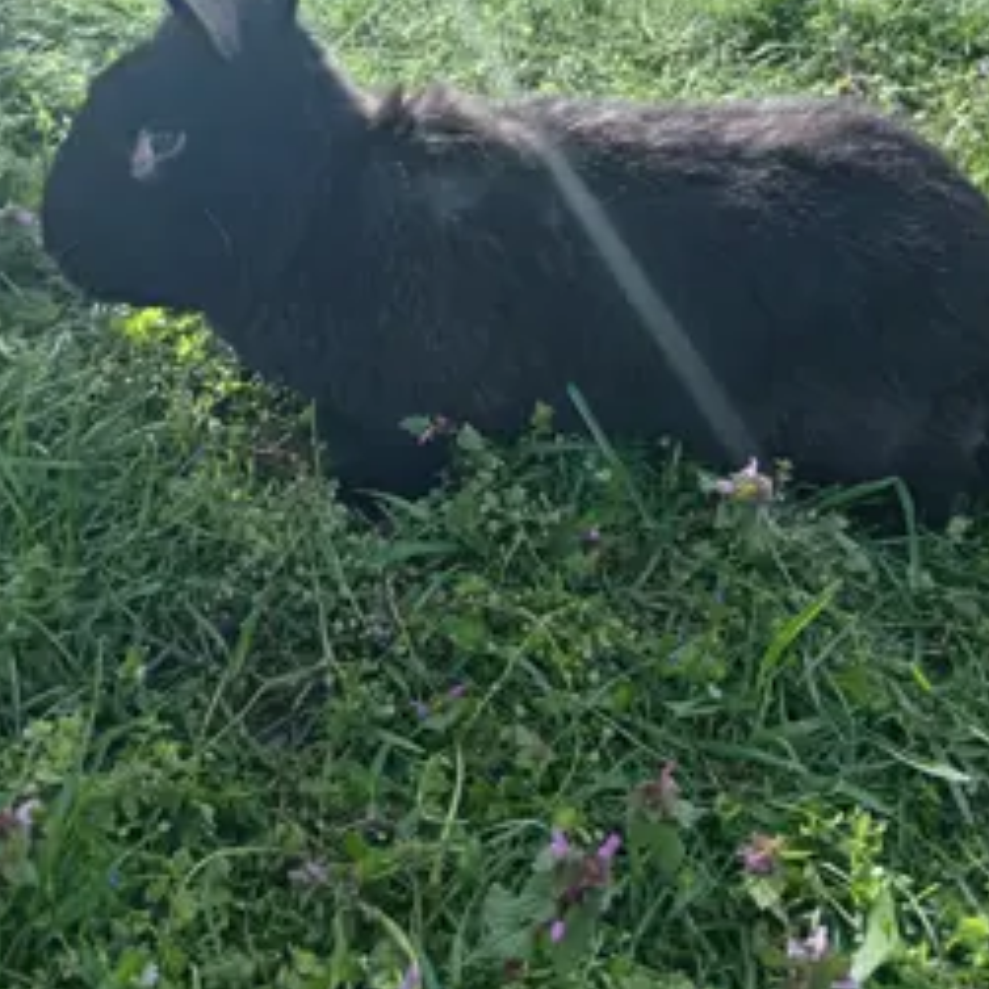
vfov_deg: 42.6
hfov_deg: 43.9
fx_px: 1228
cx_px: 496
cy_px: 256
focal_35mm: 38
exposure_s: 1/443
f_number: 1.9
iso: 103
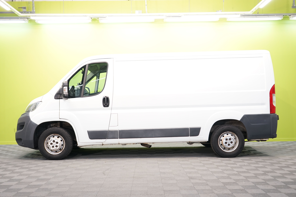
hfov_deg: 48.5
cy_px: 98
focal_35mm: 40
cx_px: 148
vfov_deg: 33.4
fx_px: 329
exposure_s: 1/30
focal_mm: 40
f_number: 4
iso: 640
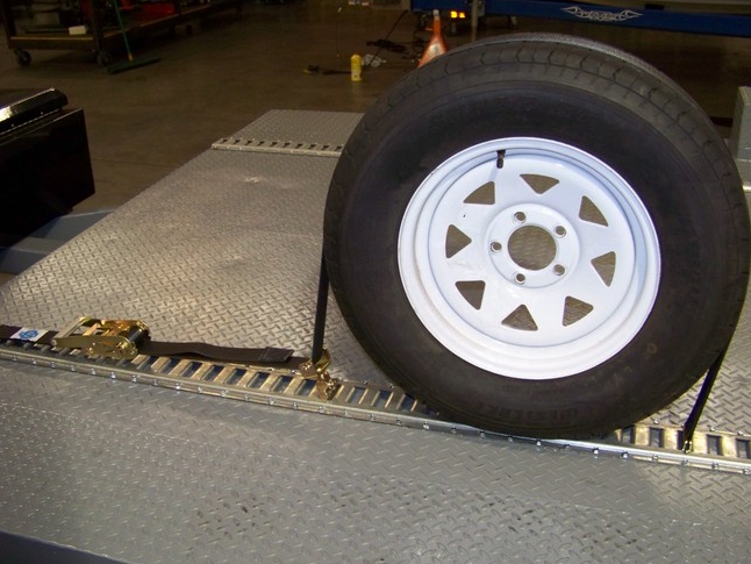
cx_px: 391
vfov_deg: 36.8
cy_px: 299
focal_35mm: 39
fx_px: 846
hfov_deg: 47.8
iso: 200
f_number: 2.8
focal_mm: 5.85
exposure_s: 1/30
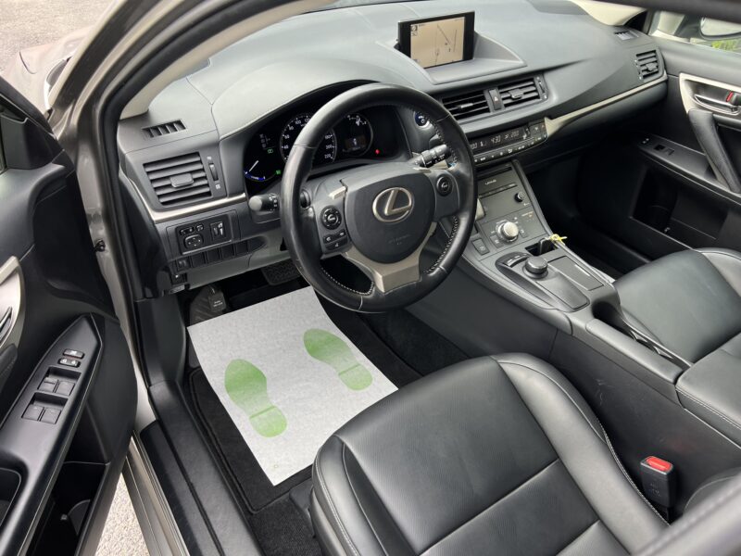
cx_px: 370
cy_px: 278
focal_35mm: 26
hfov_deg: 67.3
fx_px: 557
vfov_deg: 53.1
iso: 40
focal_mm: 5.7
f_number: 1.5
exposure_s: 1/208
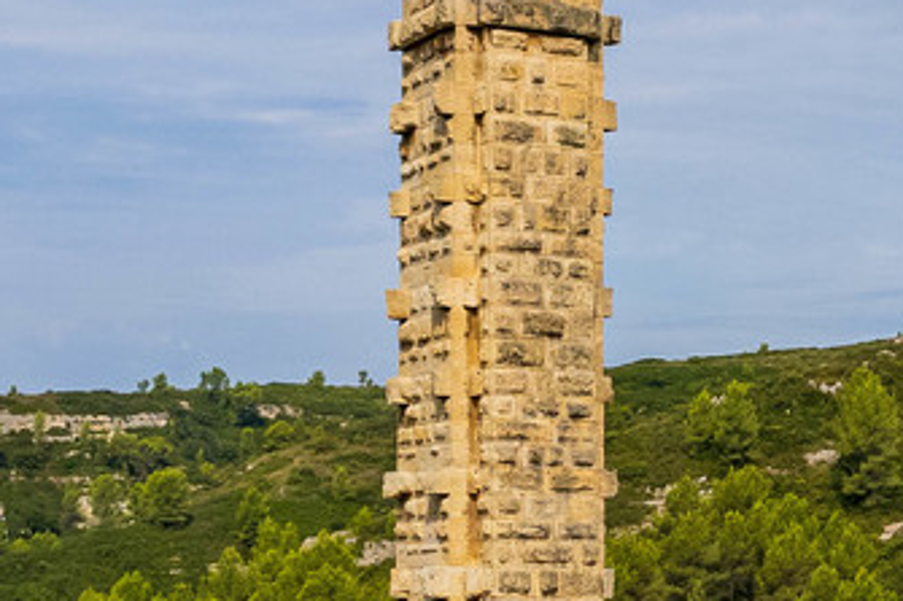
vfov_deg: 12.9
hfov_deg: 18.8
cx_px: 962
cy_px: 582
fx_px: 2632
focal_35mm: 105
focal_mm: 8.4
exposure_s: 1/3200
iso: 100
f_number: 2.8
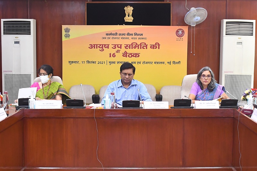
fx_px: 214
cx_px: 128
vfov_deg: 43.6
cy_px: 86
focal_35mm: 30
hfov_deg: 61.9
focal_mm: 20
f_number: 4
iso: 1600
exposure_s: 1/100
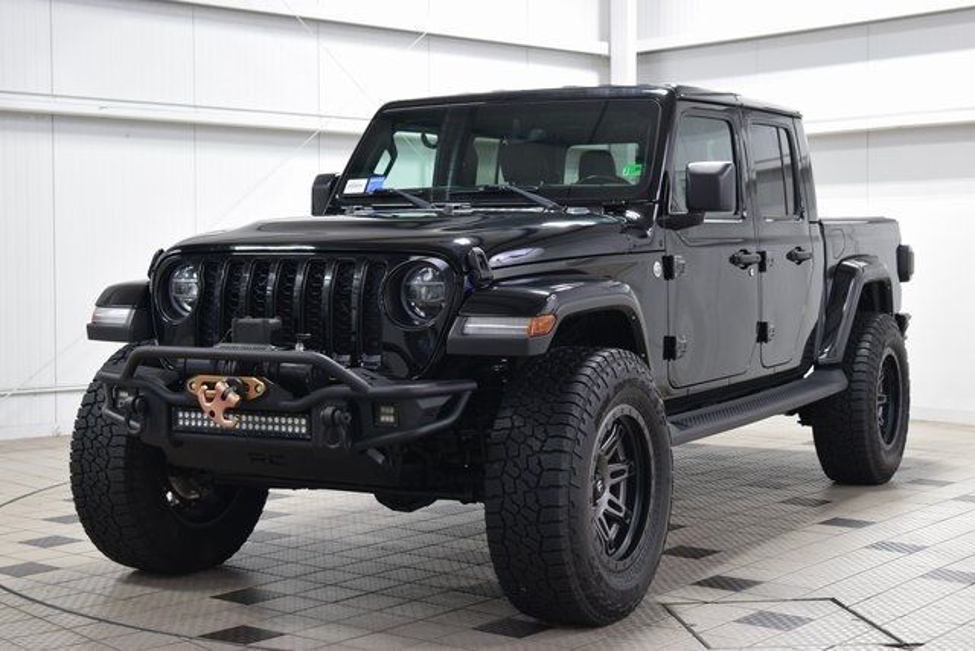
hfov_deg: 35.0
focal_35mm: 57
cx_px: 488
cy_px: 326
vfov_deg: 23.8
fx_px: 1544
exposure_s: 1/15
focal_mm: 38
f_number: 6.3
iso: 900
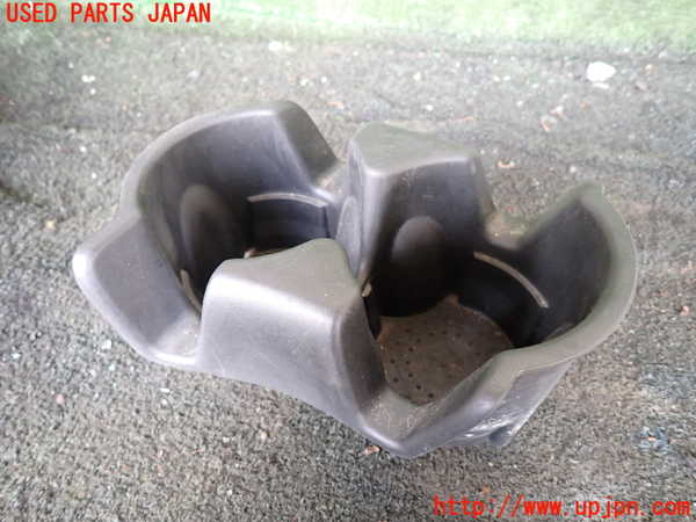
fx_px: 503
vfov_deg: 54.9
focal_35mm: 25
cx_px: 348
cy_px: 261
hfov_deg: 69.4
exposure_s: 1/30
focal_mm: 4.5
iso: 320
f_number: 2
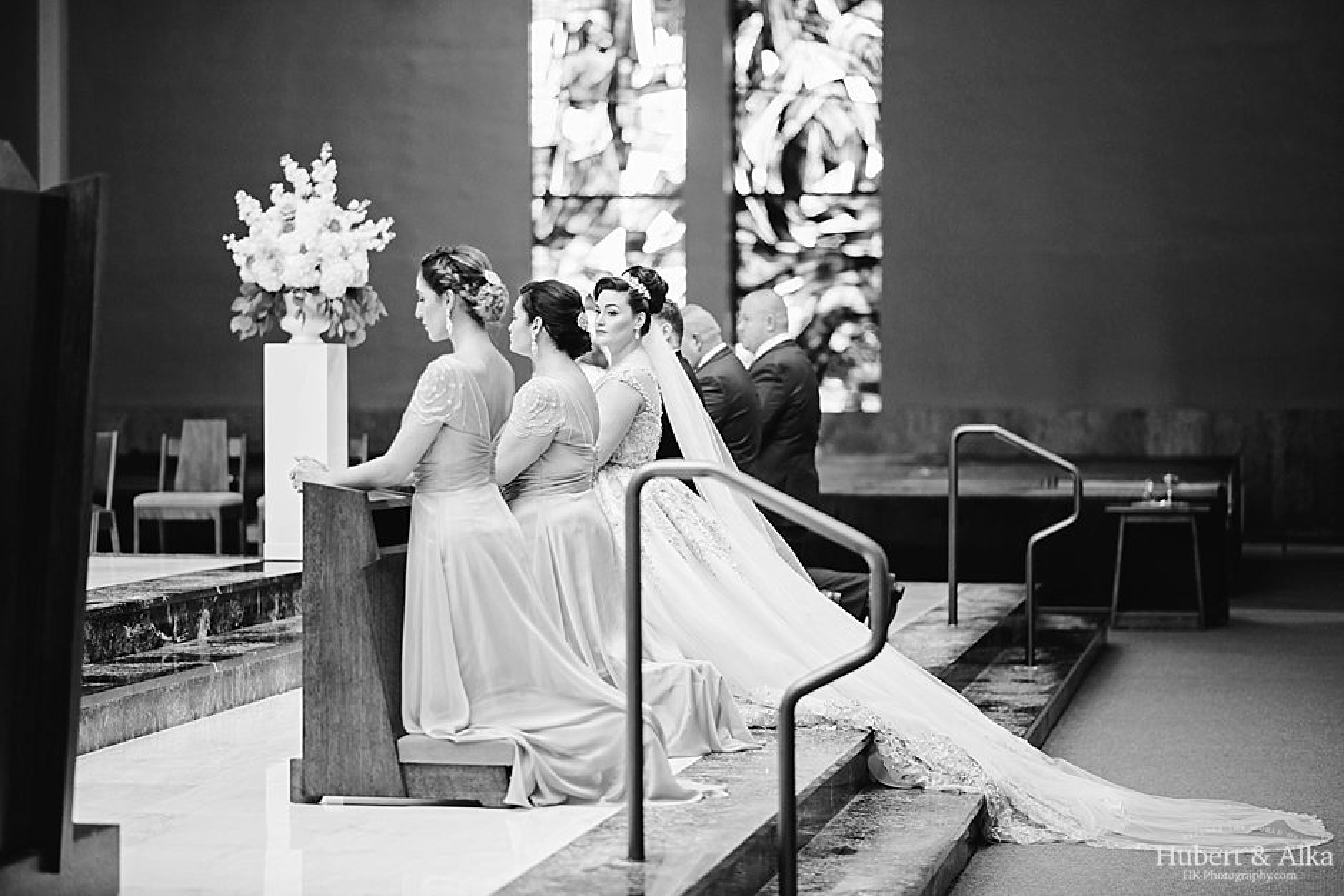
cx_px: 672
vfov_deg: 16.1
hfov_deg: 23.9
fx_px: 3174
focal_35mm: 85
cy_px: 448
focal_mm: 85
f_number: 1.8
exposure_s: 1/160
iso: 320
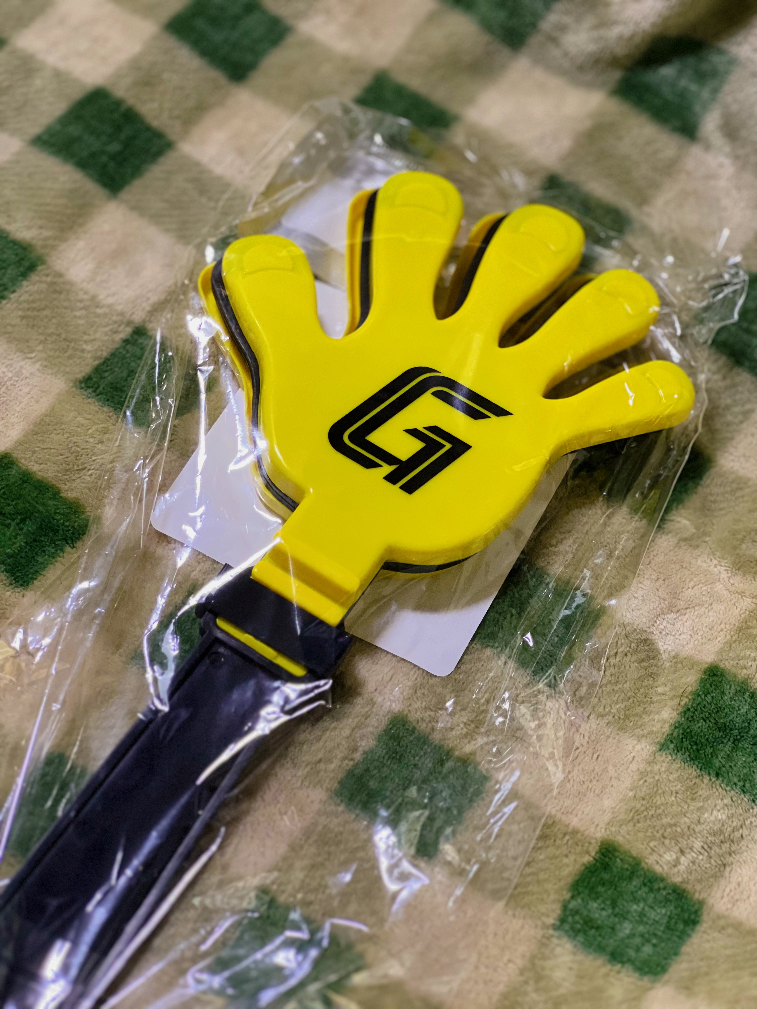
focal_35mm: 77
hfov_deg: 19.1
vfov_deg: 25.3
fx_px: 2245
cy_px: 504
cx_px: 378
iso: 400
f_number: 2.8
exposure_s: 1/35
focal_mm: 9
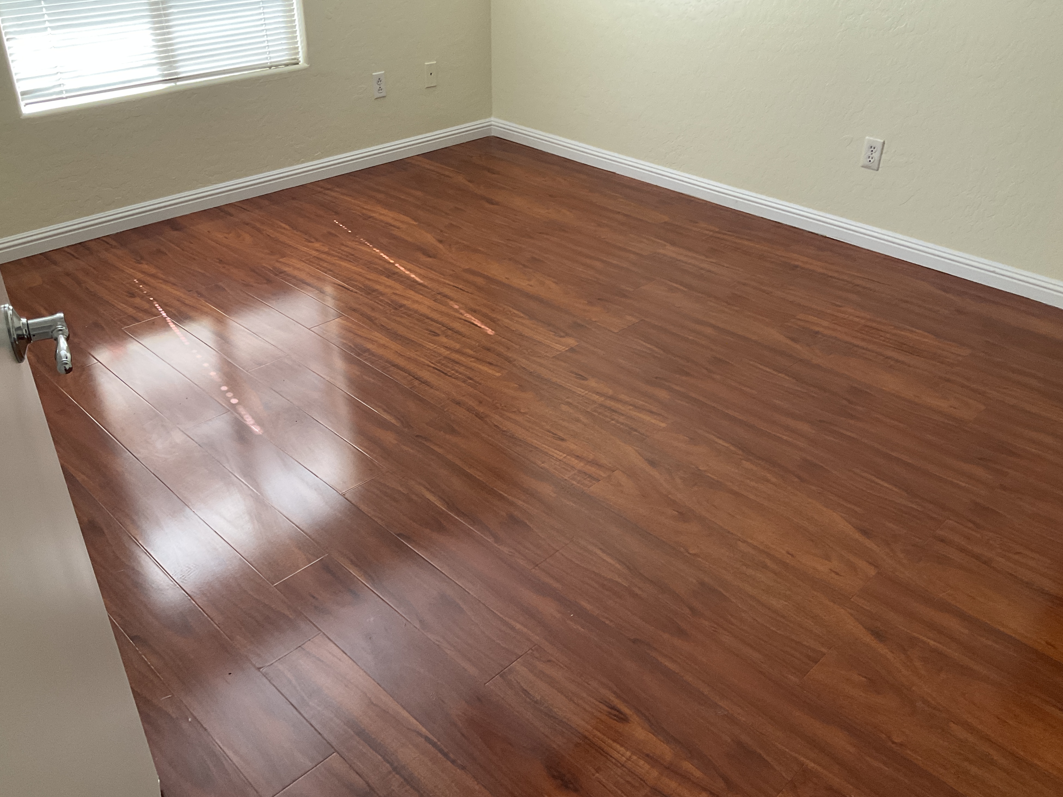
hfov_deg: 60.0
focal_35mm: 30
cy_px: 390
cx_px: 528
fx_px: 921
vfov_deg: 46.8
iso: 125
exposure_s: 1/60
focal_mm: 3
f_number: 1.8
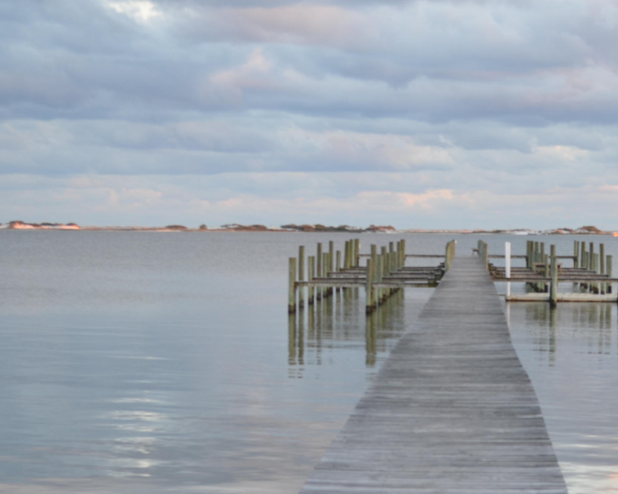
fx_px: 1811
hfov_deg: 19.2
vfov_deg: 15.5
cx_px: 461
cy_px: 351
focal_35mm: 99
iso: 400
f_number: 5.3
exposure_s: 1/60
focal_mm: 40
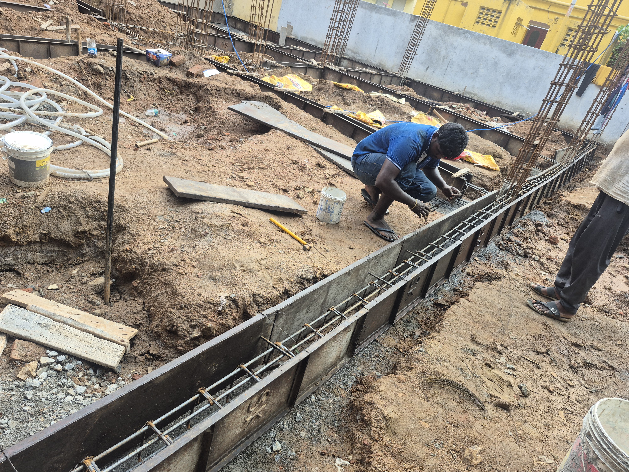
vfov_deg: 58.9
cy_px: 236
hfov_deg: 73.9
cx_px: 314
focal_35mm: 23
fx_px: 418
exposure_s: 1/197
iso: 25
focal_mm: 5.4
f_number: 1.8
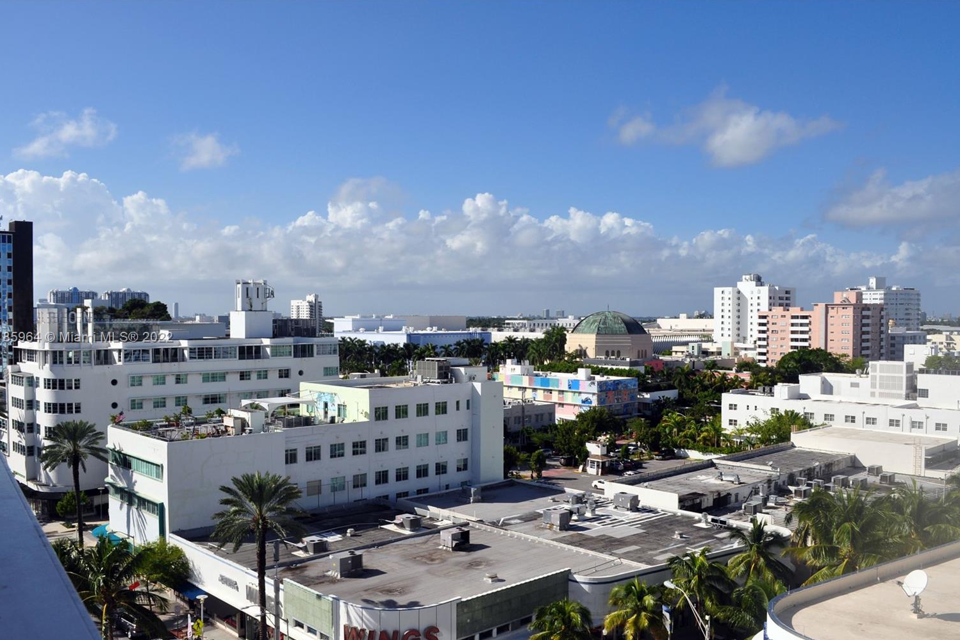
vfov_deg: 41.1
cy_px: 338
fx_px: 853
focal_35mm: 32
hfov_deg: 58.7
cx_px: 481
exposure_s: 1/500
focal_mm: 20
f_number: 11
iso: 200
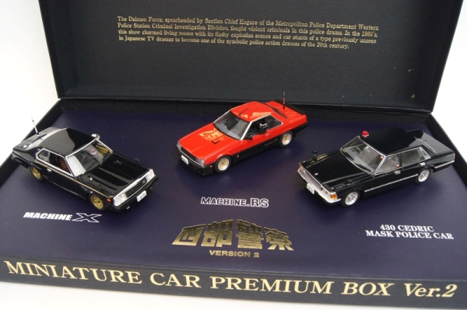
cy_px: 155
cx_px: 234
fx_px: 389
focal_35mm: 30
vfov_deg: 43.5
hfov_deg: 62.0
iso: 1600
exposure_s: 1/10
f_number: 16
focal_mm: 20
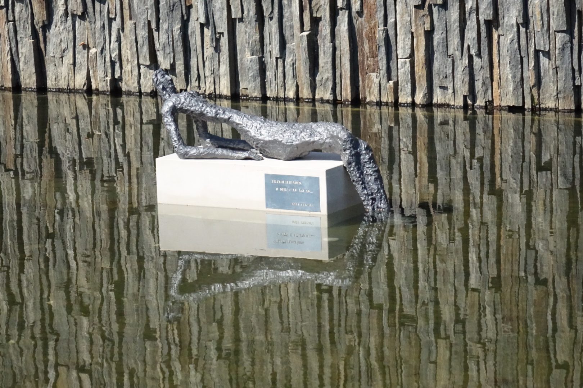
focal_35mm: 130
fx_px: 2105
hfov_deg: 15.8
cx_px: 292
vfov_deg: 10.5
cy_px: 194
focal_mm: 47.85
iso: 3200
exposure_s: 1/1250
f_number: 5.6
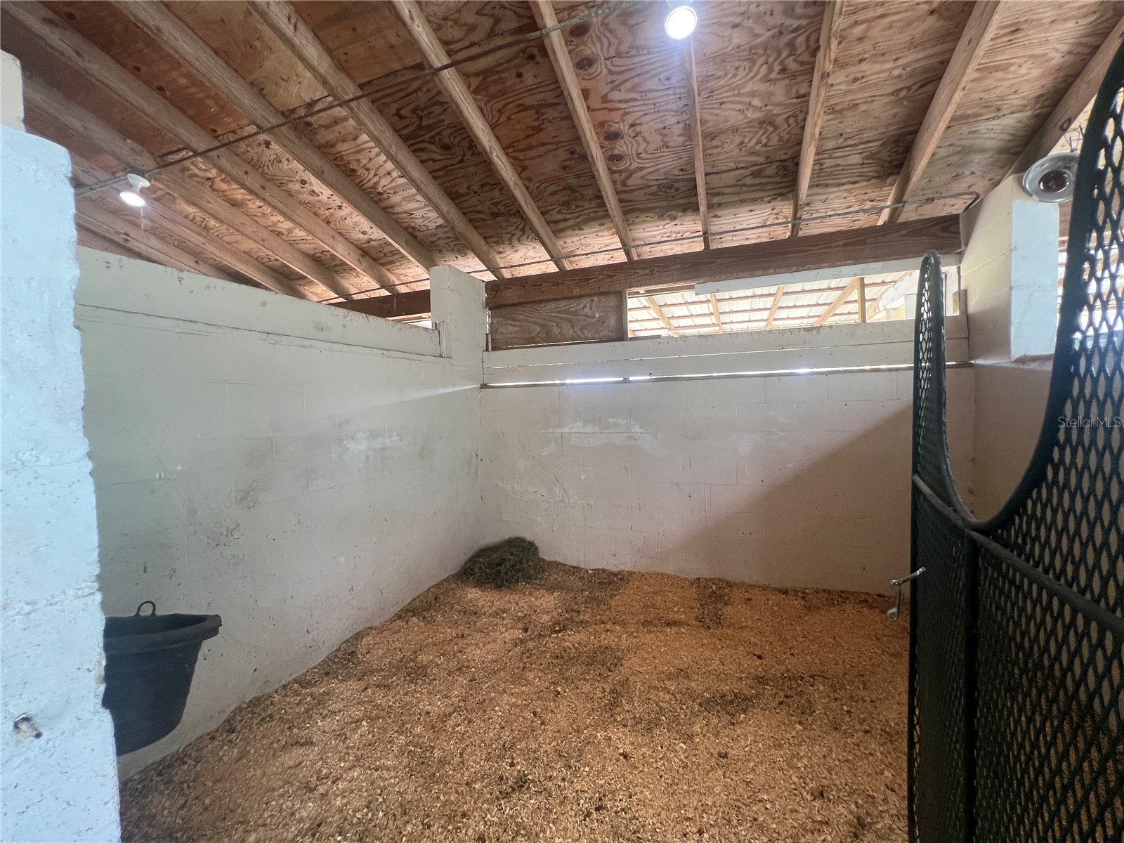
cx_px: 562
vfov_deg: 89.9
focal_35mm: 13
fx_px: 422
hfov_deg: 106.2
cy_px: 422
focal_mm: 1.57
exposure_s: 1/120
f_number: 1.8
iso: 160
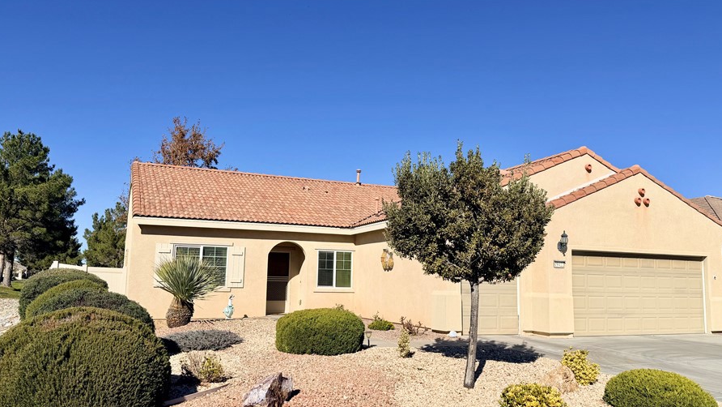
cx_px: 369
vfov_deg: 38.9
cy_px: 215
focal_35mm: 30
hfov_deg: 64.3
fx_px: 574
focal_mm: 6.76
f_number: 1.78
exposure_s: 1/10309
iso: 80
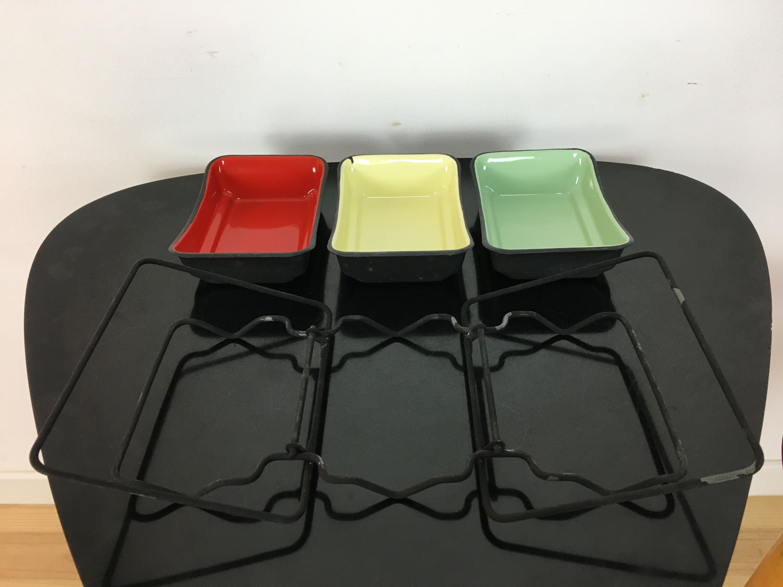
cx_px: 392
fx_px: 656
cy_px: 294
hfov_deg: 61.7
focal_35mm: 29
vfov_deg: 48.2
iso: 64
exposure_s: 1/33
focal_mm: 4.15
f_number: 2.2
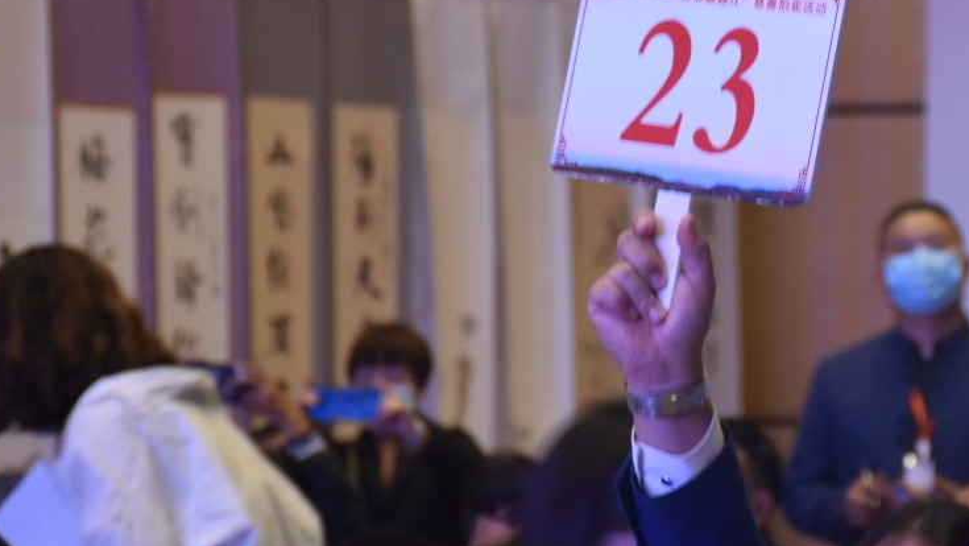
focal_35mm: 277
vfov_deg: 4.4
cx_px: 778
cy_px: 145
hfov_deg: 7.8
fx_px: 7120
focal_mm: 80
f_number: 5.3
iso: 720
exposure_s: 1/60
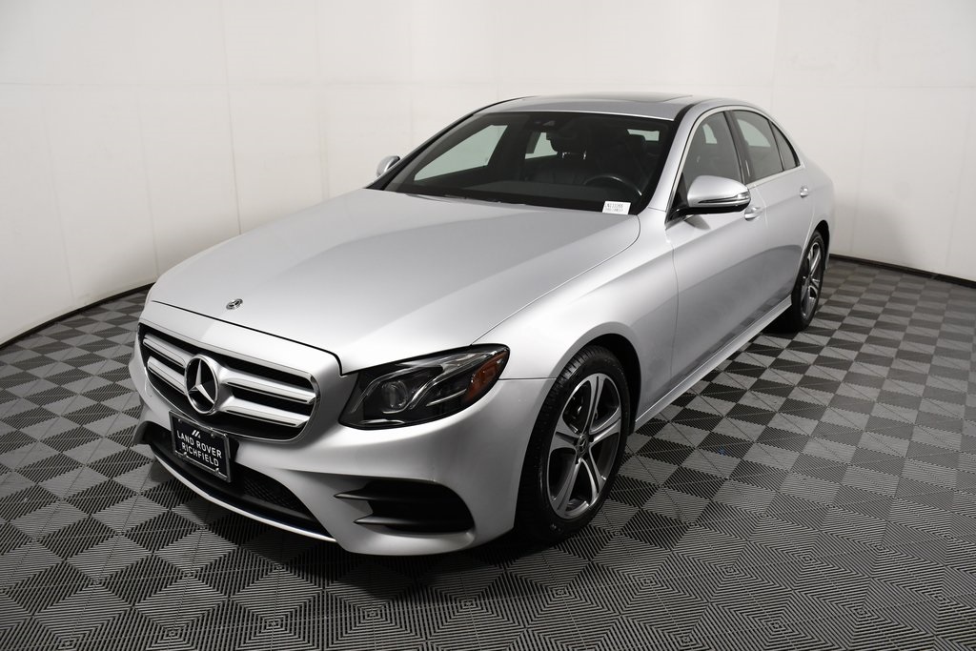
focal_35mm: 27
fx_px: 732
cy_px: 326
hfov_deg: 67.4
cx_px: 488
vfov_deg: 47.9
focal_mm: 18
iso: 1250
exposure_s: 1/250
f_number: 5.6
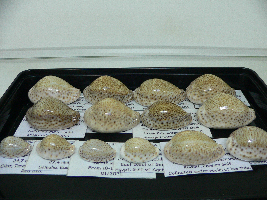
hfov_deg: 52.6
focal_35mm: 35
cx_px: 134
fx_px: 270
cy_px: 100
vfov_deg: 40.7
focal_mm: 4.6
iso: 200
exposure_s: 1/60
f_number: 2.8
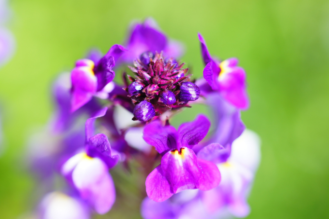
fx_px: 959
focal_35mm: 105
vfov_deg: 13.0
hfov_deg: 19.5
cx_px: 164
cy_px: 110
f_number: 2.8
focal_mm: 70
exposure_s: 1/500
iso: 100
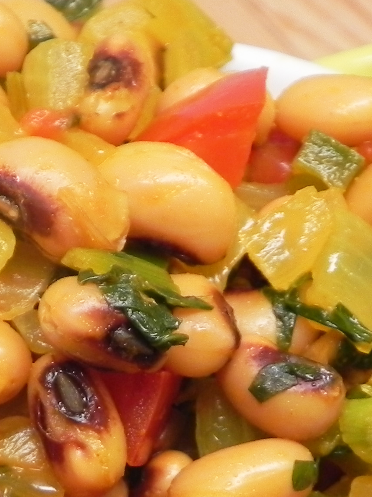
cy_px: 517
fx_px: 1505
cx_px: -6
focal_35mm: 105
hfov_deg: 13.9
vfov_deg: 18.2
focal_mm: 5.9
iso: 160
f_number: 2.8
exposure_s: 1/41.3
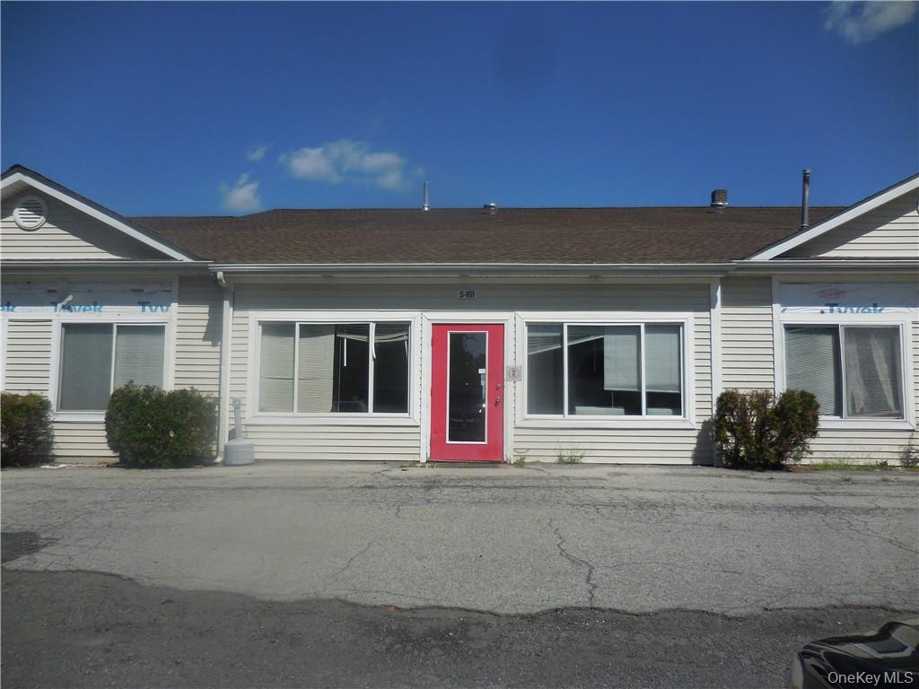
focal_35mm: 25
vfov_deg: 54.9
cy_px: 344
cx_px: 460
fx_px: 664
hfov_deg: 69.4
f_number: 6.6
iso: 125
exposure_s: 1/1250
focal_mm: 4.5
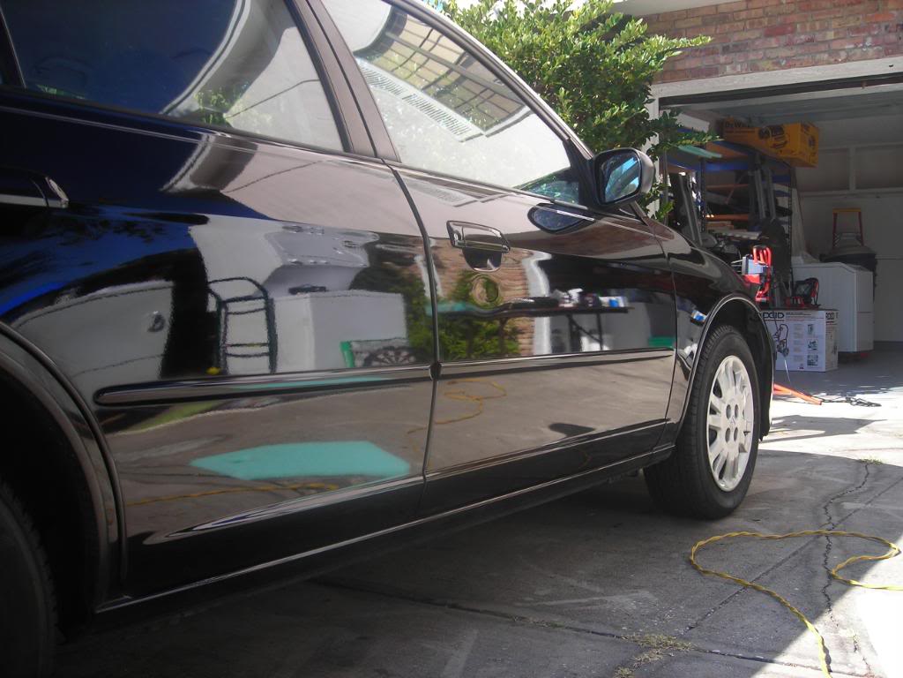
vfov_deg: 37.7
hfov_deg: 49.0
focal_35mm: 38
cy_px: 339
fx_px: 991
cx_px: 452
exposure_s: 1/180
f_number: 3.2
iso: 50
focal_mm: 6.3
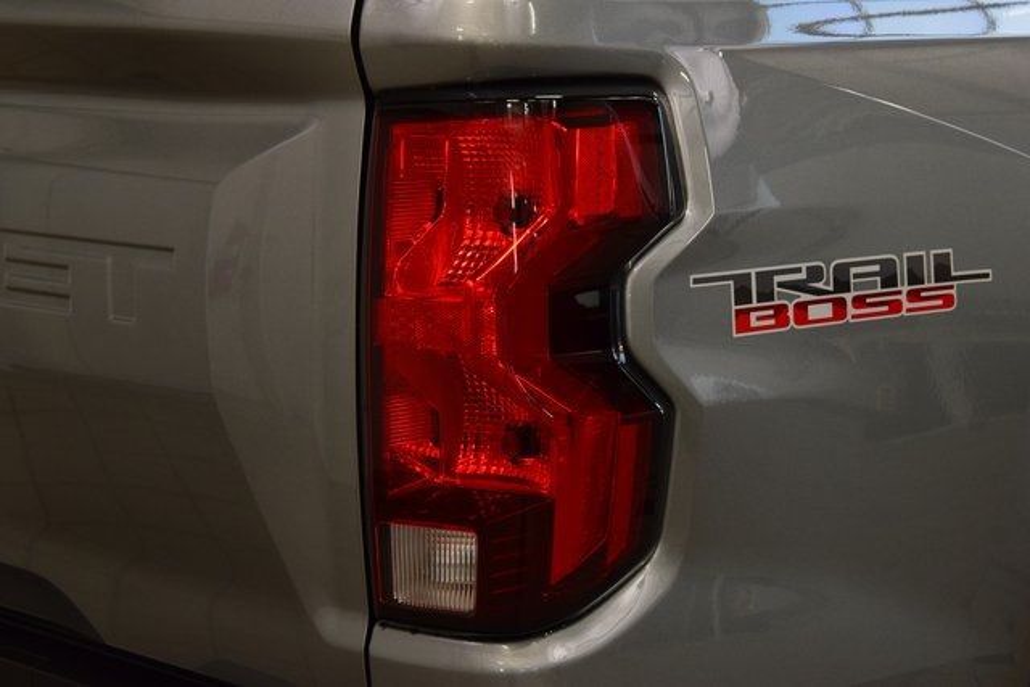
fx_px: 2232
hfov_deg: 26.0
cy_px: 344
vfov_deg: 17.5
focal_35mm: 78
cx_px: 515
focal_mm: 52
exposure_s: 1/60
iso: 1600
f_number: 8
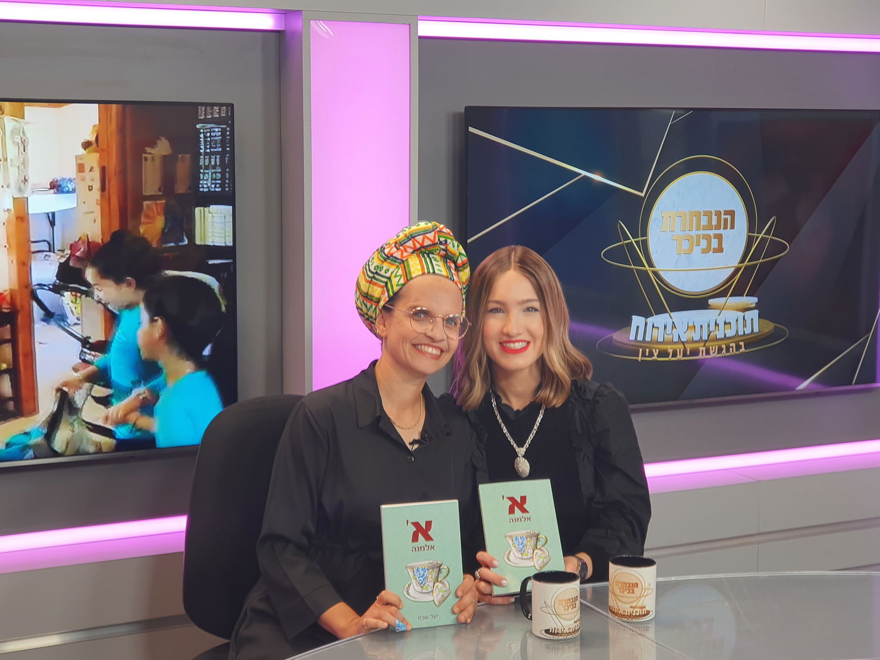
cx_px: 440
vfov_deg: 28.0
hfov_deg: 36.8
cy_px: 330
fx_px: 1322
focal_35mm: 52
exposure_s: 1/33
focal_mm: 6
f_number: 2.4
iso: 50
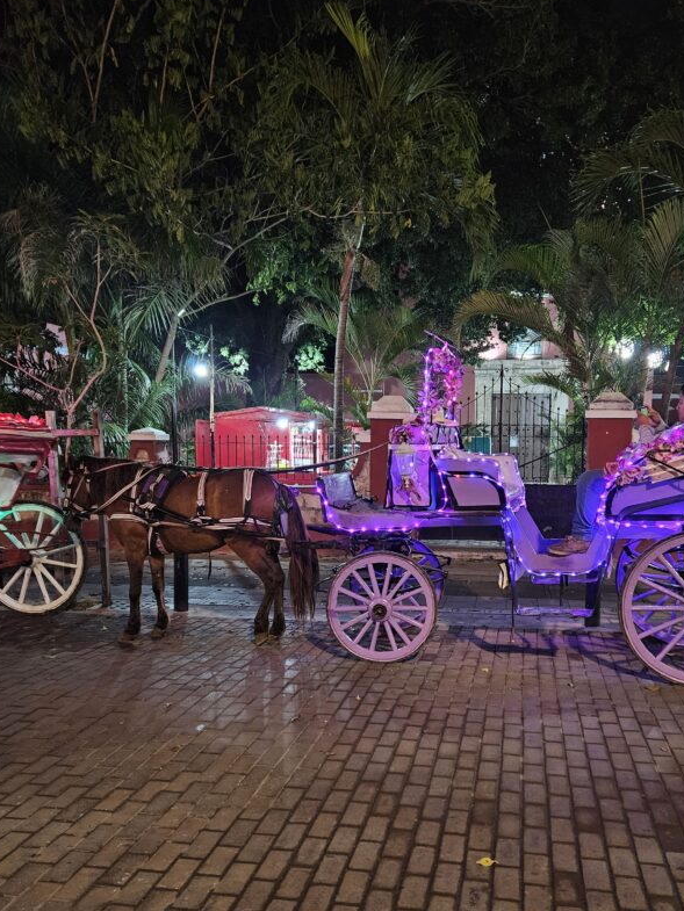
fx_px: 790
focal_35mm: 30
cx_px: 411
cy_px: 530
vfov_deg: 59.6
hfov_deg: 46.5
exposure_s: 1/24
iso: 1000
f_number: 1.8
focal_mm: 5.4
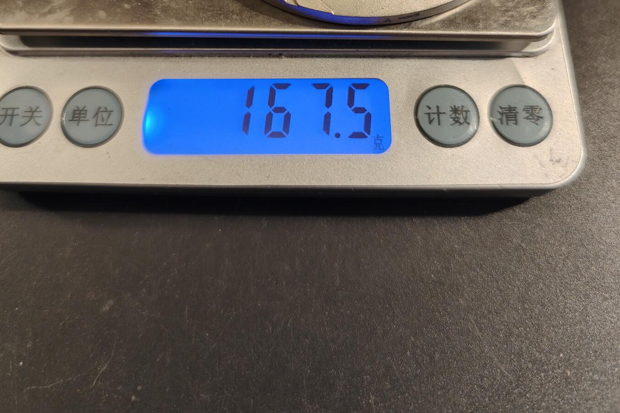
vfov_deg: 38.6
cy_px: 52
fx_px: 551
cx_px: 310
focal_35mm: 32
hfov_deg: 58.7
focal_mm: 6.06
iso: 250
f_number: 1.6
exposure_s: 1/115
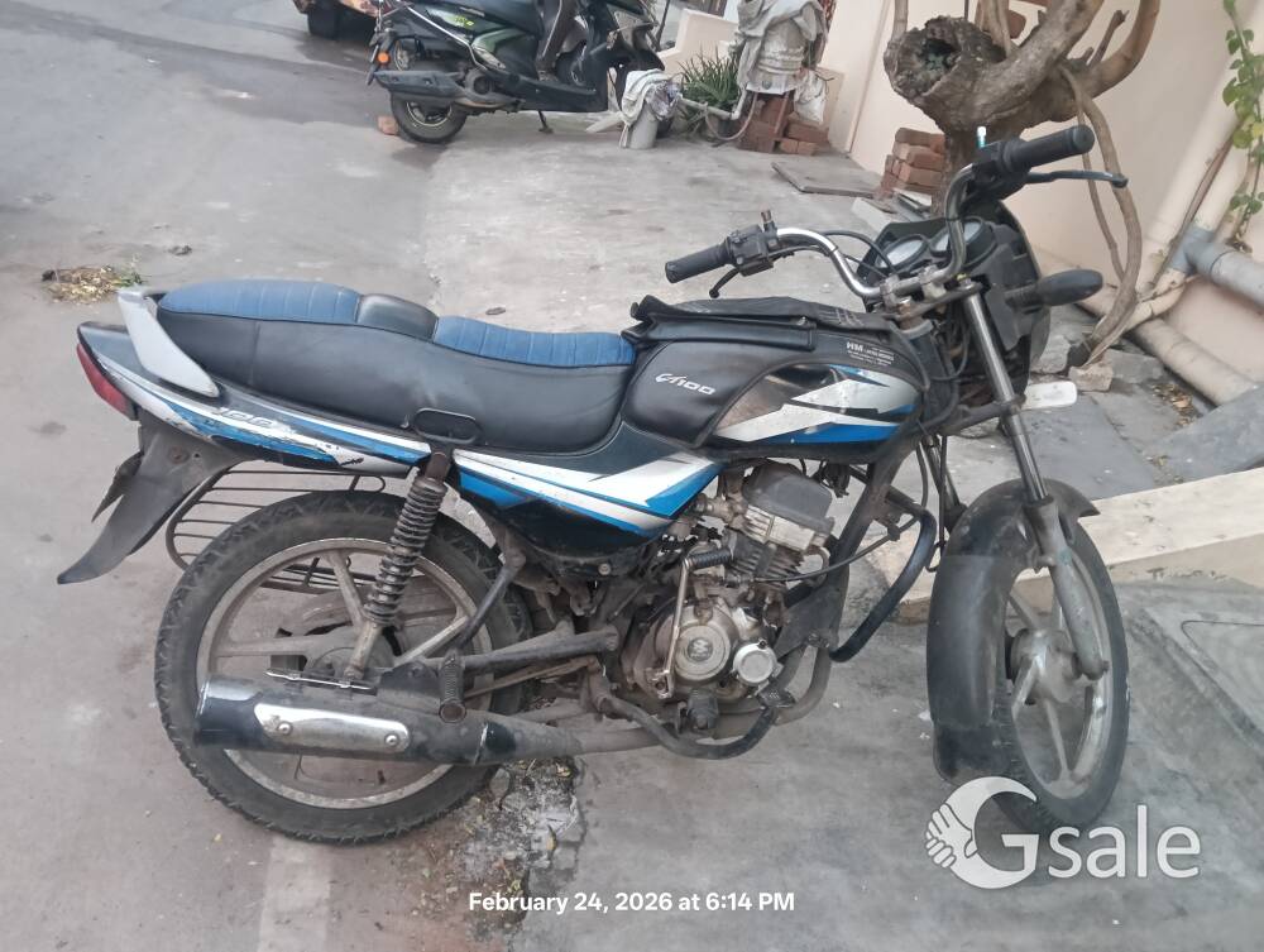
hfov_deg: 65.2
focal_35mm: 27
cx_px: 632
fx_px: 987
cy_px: 476
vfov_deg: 51.5
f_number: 1.8
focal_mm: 3.98
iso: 1000
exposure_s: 1/33.3
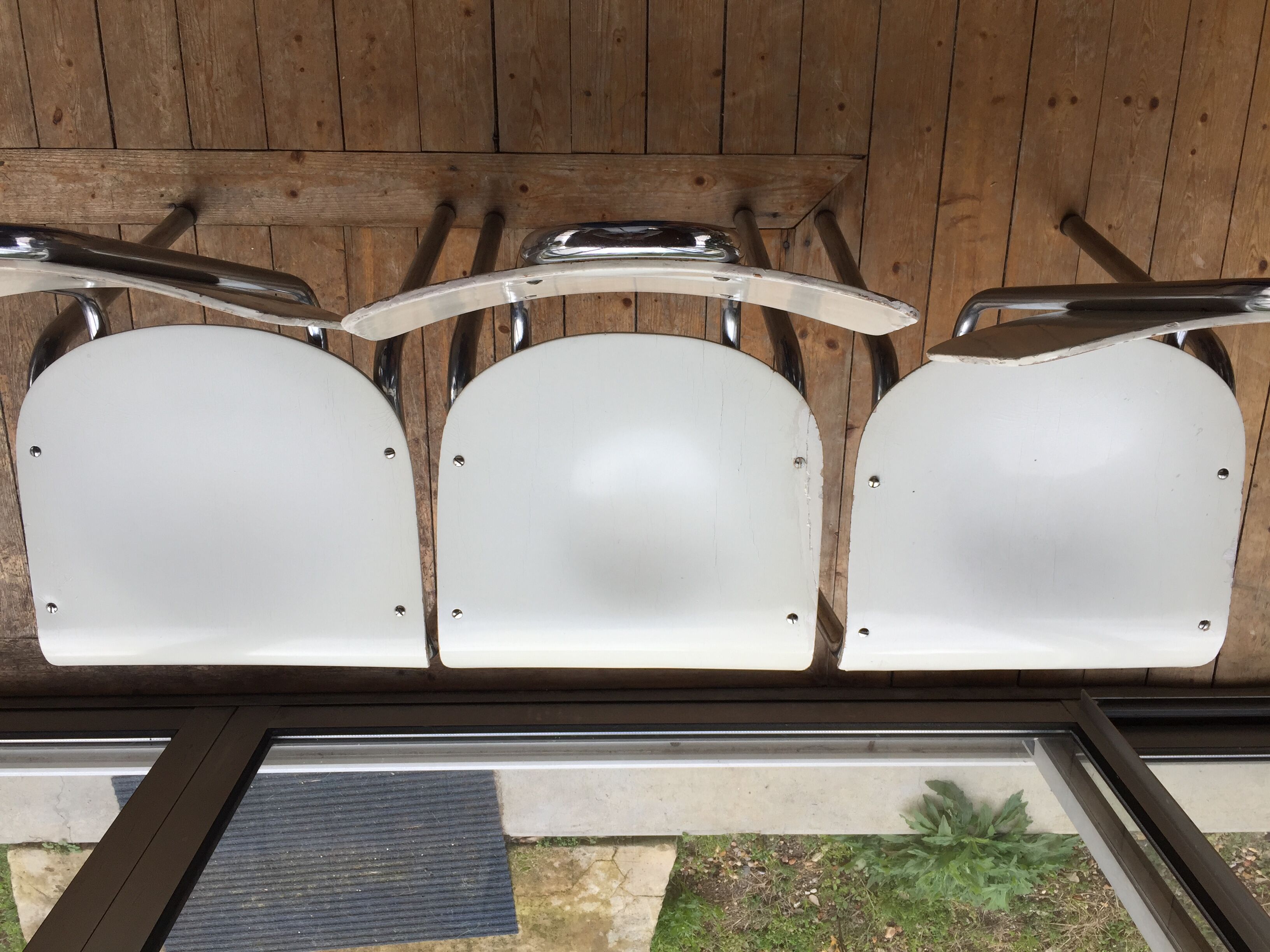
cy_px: 476
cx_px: 635
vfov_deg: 48.2
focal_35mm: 29
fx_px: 1064
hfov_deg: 61.7
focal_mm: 4.15
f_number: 2.2
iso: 32
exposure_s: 1/108
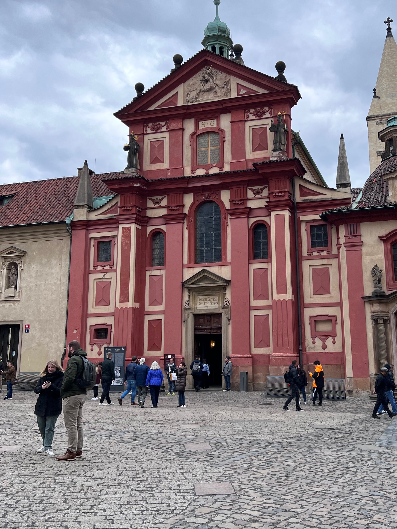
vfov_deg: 52.5
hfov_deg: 40.2
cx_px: 264
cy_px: 240
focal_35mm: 35
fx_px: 535
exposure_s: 1/2513
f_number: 1.5
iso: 50
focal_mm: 5.7
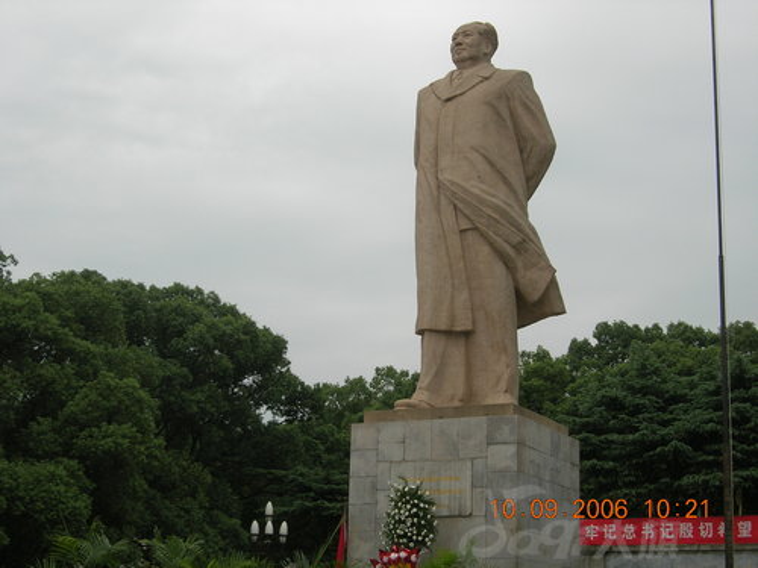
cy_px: 284
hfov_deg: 31.7
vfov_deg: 24.0
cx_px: 379
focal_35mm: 61
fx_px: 1336
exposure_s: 1/406
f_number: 5.9
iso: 64
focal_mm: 12.7
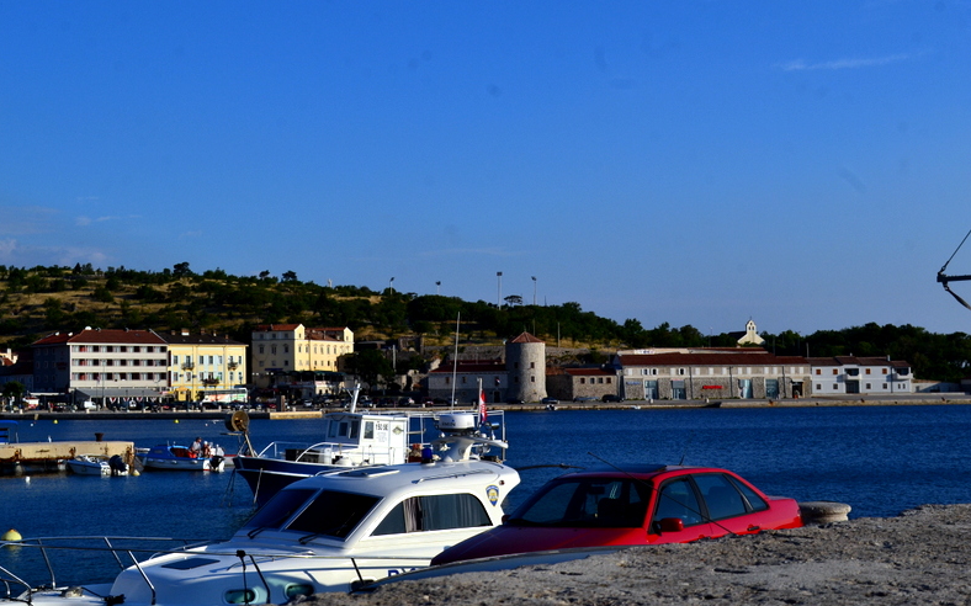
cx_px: 487
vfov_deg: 22.0
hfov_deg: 34.6
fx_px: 1561
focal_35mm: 59
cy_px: 294
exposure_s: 1/500
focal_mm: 38
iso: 250
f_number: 11
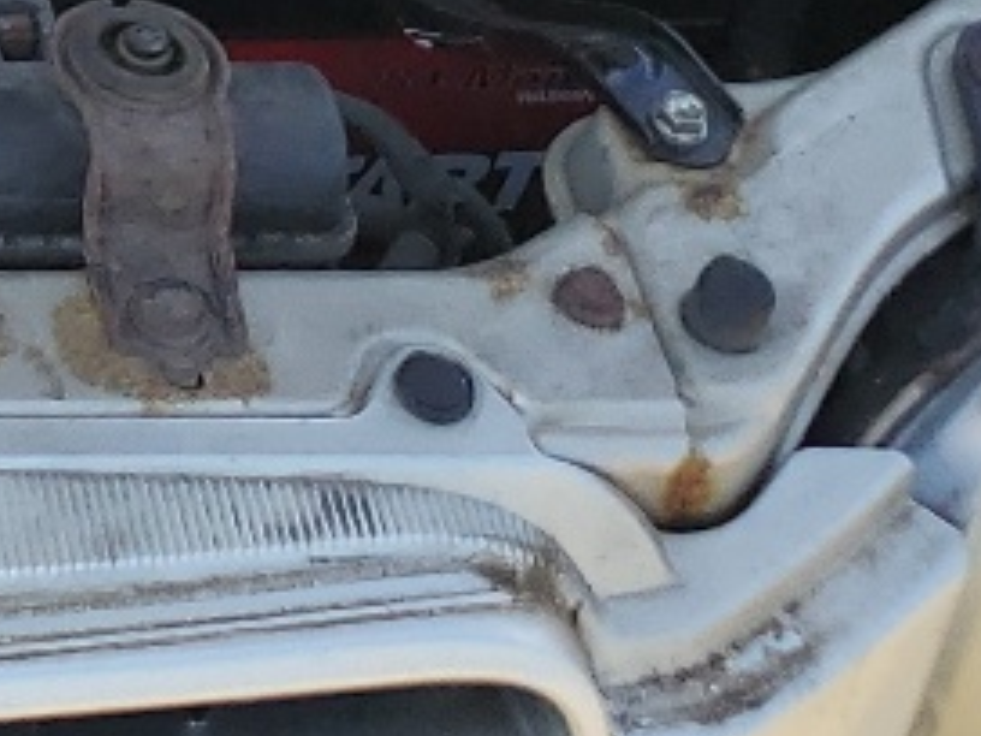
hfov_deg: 11.2
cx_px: -1212
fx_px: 4336
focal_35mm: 153
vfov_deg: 9.0
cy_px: -815
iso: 50
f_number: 1.5
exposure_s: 1/1429
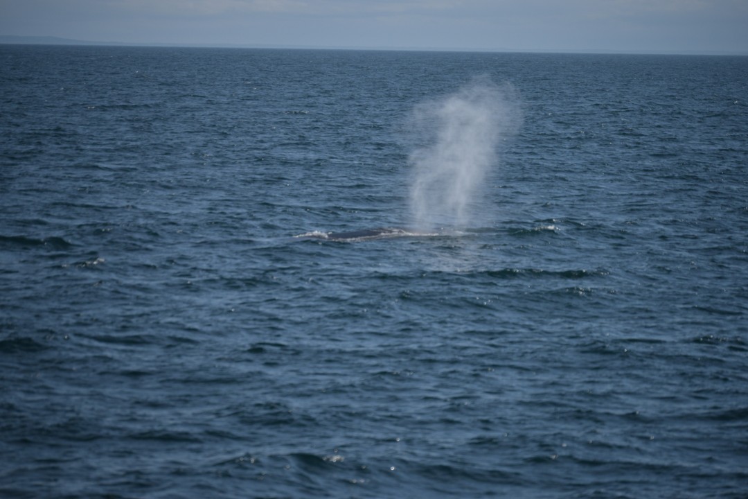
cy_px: 250
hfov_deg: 8.9
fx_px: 4830
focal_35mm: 232
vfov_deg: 5.9
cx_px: 374
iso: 200
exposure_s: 1/4000
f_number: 5.3
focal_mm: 155
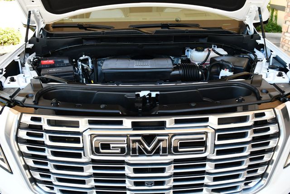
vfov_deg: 36.9
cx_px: 145
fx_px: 290
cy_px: 97
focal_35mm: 36
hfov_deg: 53.1
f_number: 4
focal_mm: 18
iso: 400
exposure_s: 1/250
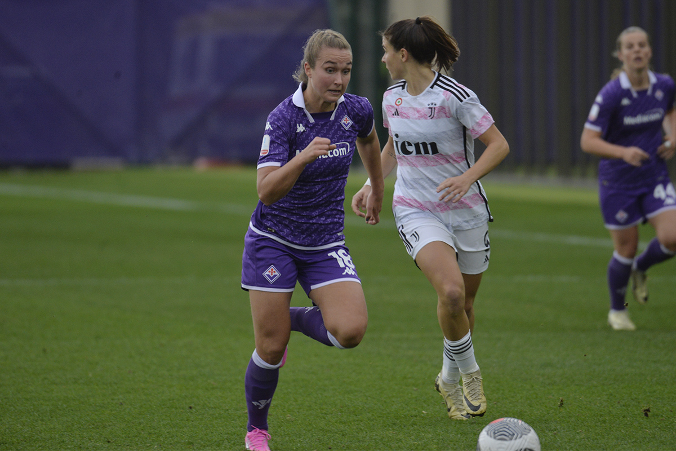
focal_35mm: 440
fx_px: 8262
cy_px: 226
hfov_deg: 4.7
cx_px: 338
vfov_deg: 3.1
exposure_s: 1/1000
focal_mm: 440
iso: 1250
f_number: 5.6
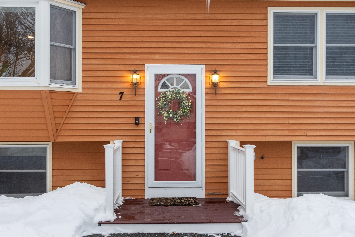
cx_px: 178
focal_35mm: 33
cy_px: 118
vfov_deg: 40.0
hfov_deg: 57.2
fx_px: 325
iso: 800
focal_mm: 22
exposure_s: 1/125
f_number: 8
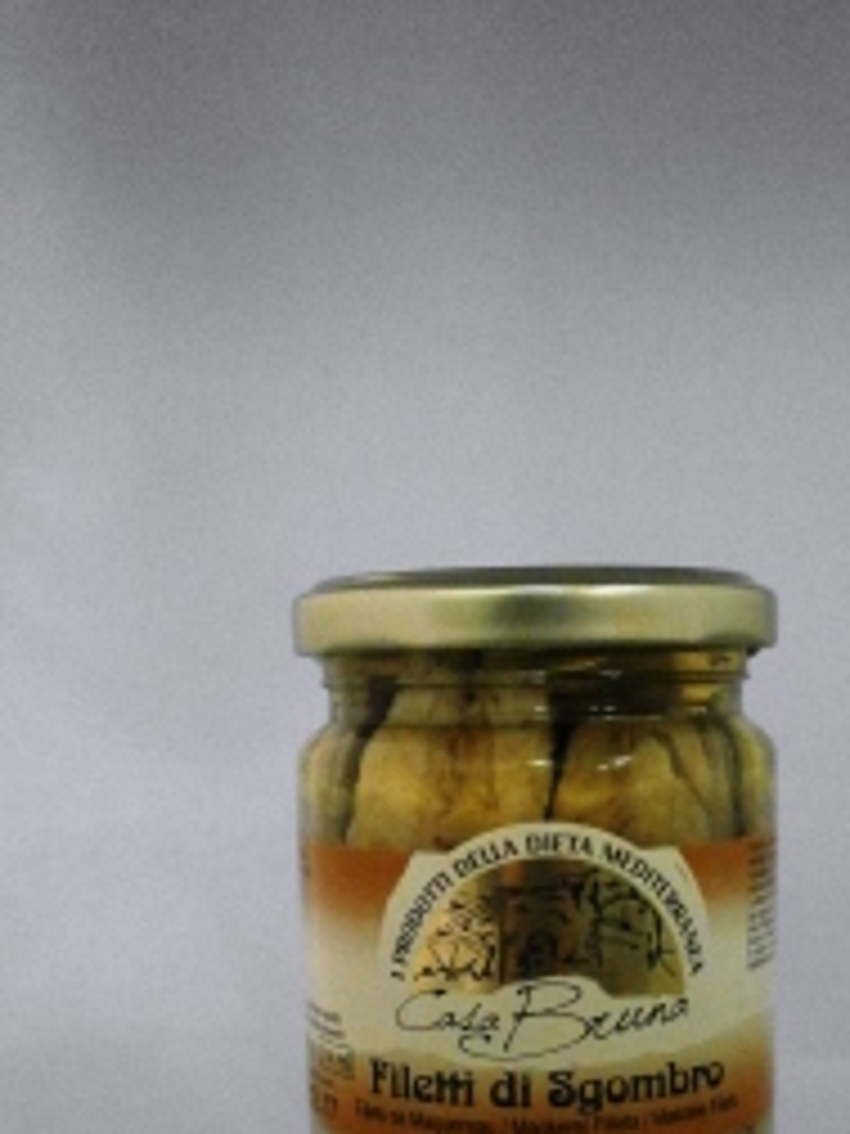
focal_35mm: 48
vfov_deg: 38.0
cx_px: 540
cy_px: 927
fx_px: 1572
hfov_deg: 30.1
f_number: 2.9
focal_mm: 4.8
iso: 800
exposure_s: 1/30
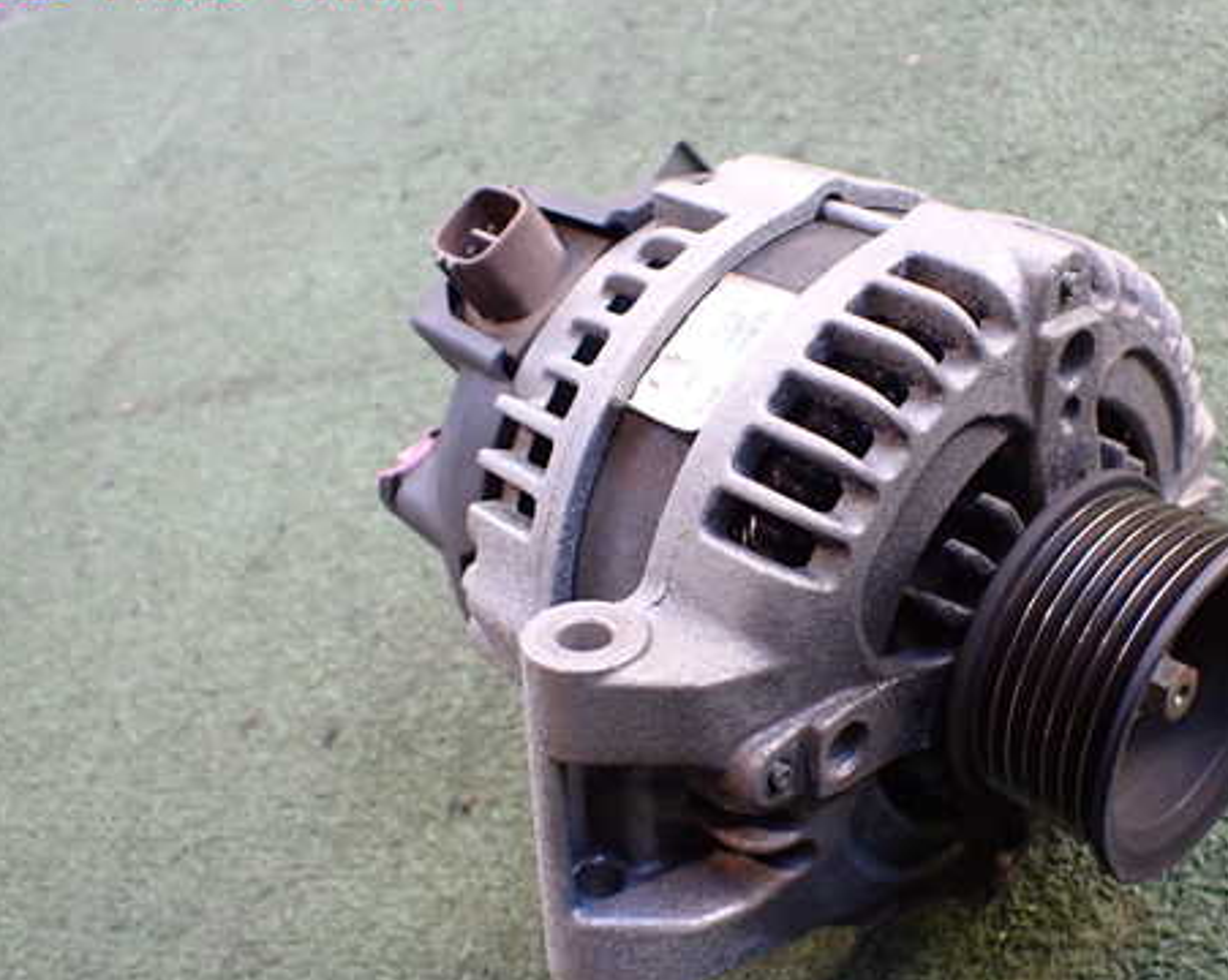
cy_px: 558
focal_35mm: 39
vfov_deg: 38.1
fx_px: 1416
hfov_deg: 46.5
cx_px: 757
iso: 500
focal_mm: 5.4
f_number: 2.3
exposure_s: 1/125
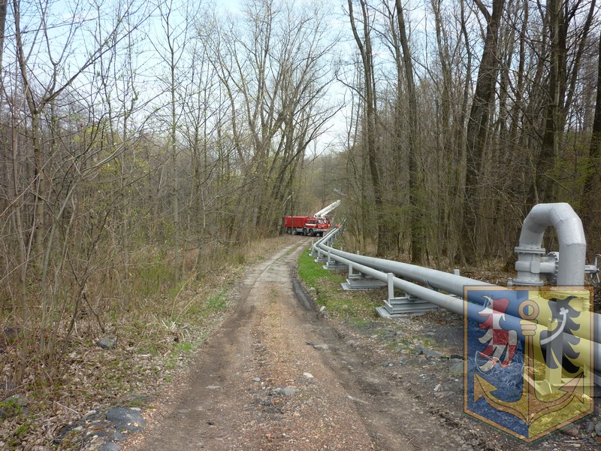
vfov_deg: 42.9
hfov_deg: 55.4
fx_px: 573
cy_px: 226
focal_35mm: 33
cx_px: 300
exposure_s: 1/400
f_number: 2.8
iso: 80
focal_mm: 5.5
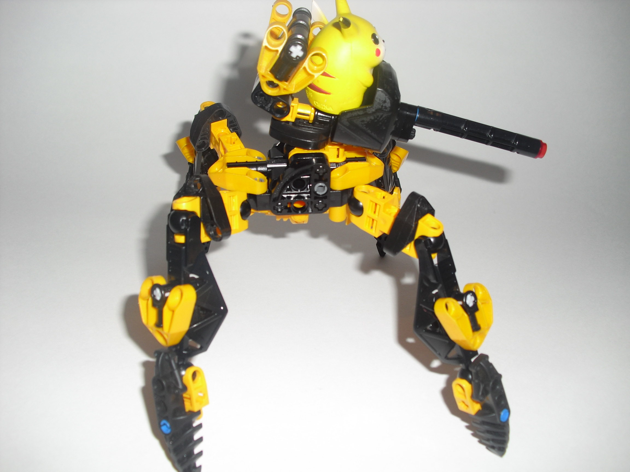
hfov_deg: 51.4
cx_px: 315
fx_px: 655
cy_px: 236
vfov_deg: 39.7
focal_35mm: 36
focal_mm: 6.3
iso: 64
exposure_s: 1/60
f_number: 3.1
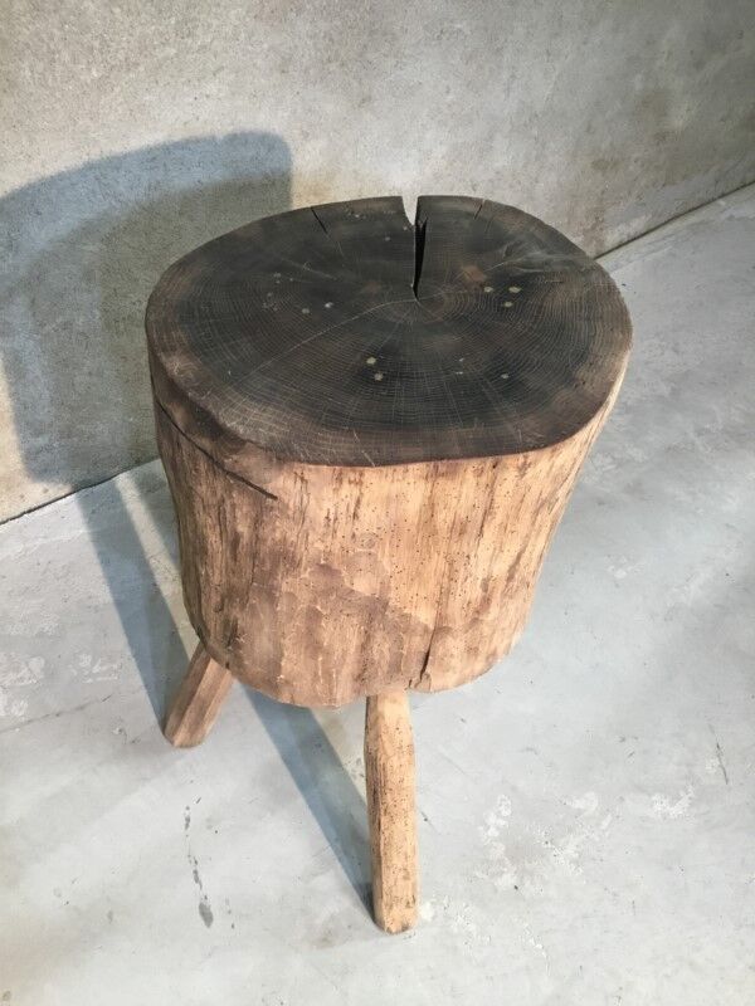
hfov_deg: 45.4
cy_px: 503
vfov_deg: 58.4
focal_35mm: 31
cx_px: 378
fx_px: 902
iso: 160
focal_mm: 3.3
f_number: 2.4
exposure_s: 1/33
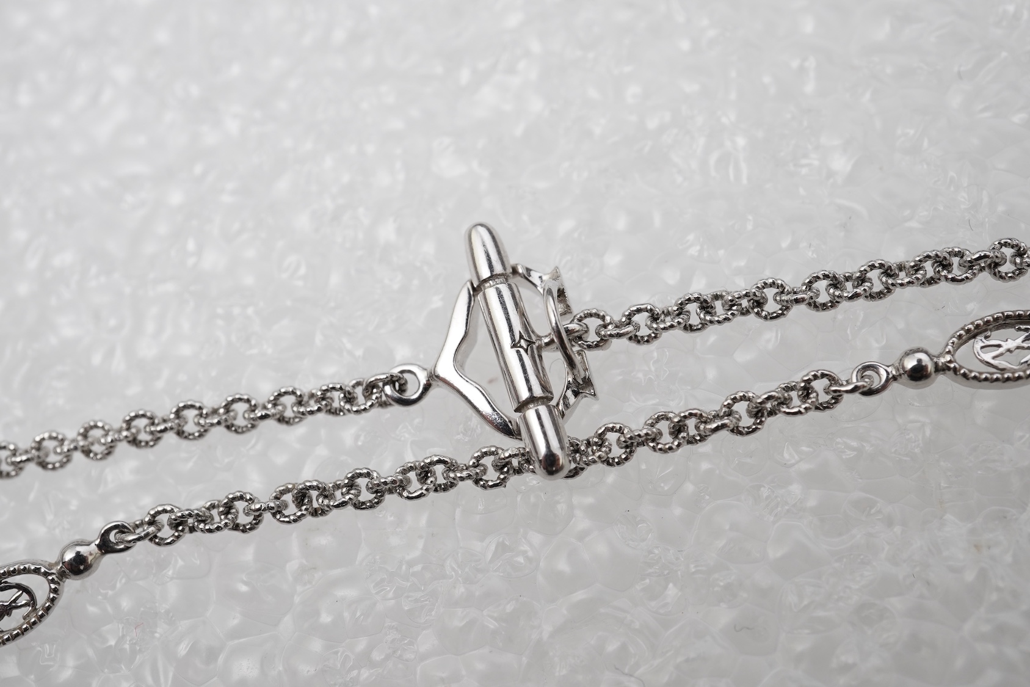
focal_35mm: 45
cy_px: 344
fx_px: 1288
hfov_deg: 43.6
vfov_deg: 29.9
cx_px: 515
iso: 400
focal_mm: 30
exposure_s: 1/125
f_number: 18
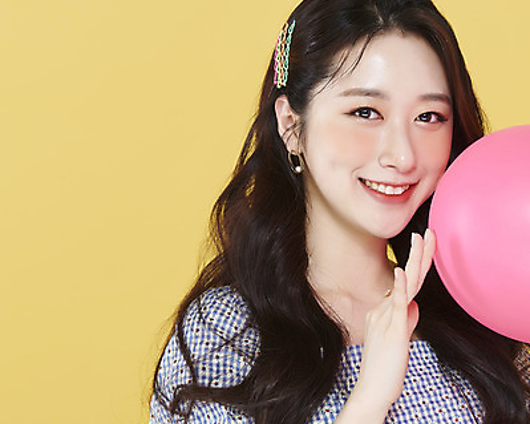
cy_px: 198
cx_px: 367
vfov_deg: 10.4
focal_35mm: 148
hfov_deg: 13.0
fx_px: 2321
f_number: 11
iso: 64
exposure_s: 1/125
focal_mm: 105
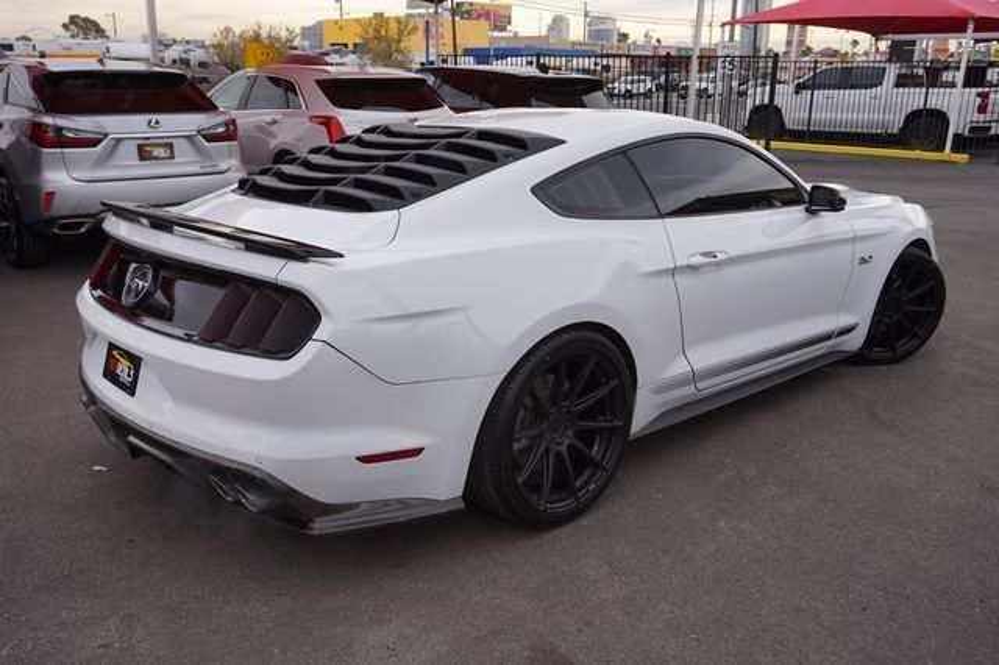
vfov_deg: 43.6
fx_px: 832
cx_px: 500
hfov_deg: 62.0
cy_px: 332
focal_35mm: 30
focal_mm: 20
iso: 100
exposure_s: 1/160
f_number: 6.3
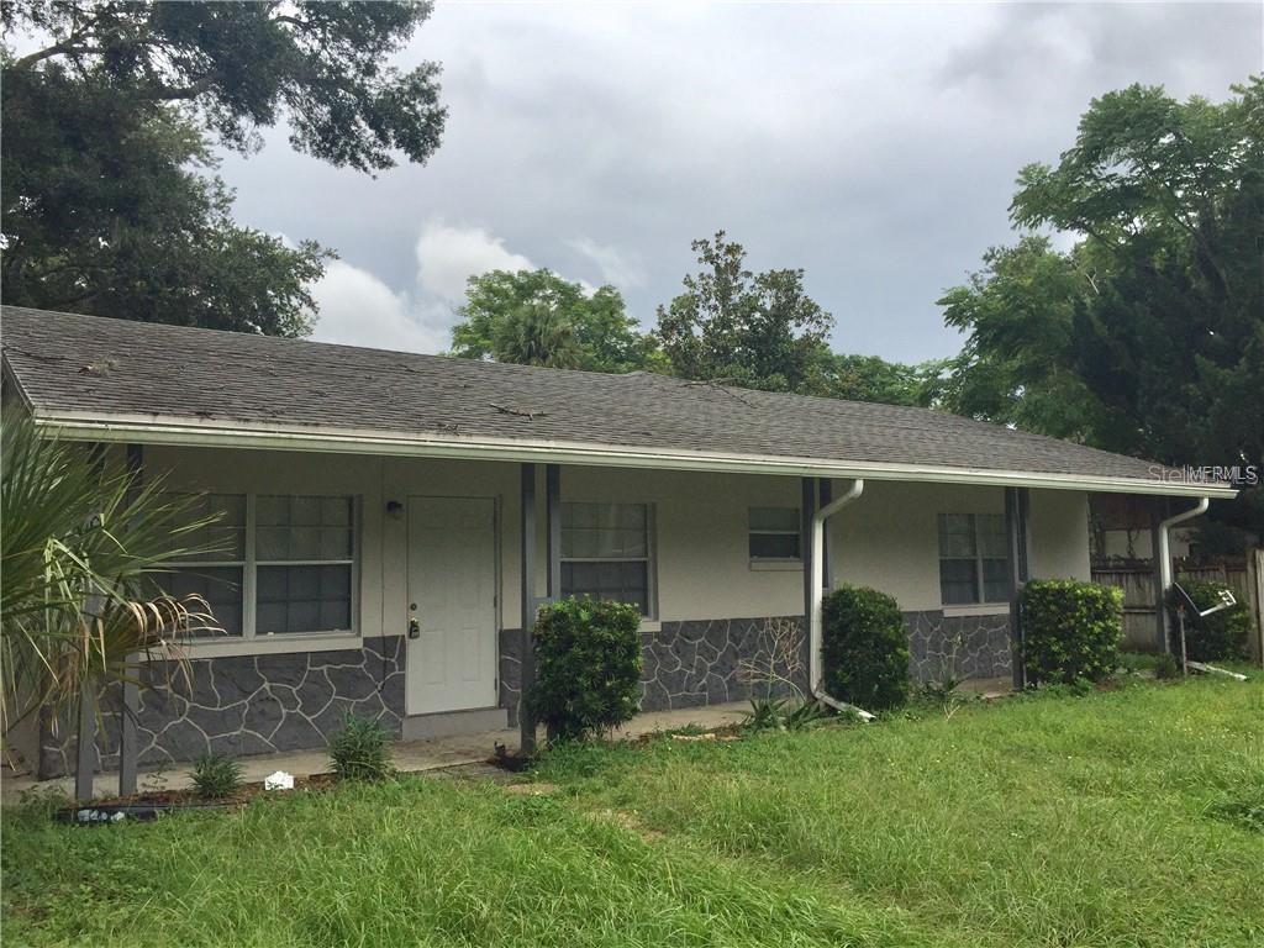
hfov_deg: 61.7
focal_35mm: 29
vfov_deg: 48.2
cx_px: 632
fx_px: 1059
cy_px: 474
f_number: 2.2
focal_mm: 4.15
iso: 32
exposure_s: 1/824
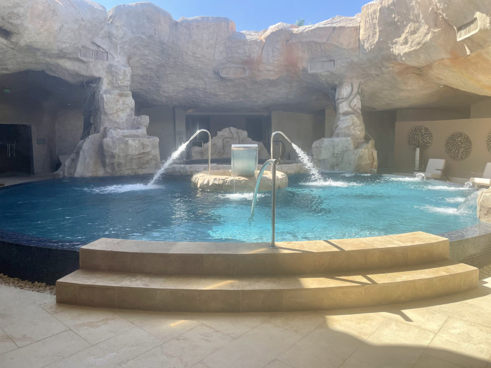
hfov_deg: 67.3
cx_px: 246
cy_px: 184
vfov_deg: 53.1
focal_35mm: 26
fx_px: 369
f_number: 1.6
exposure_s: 1/1062
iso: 32
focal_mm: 4.2
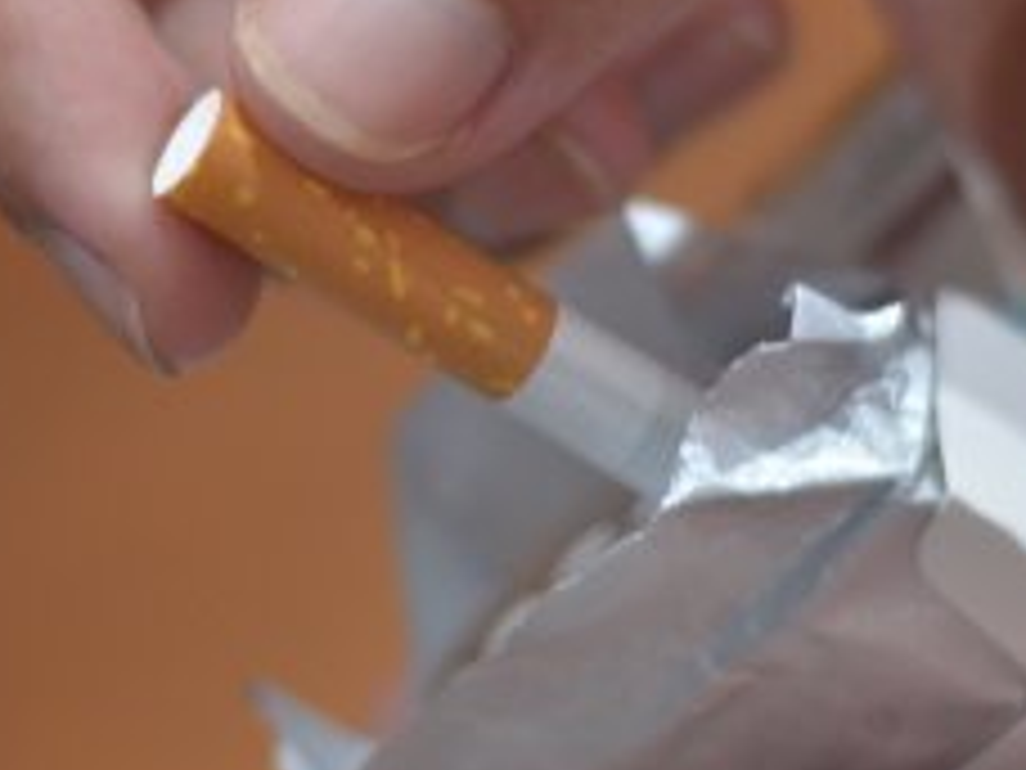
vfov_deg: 7.7
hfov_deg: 10.2
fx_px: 5720
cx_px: 450
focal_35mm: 193
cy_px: 241
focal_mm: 50
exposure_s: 1/45
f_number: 1.8
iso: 800
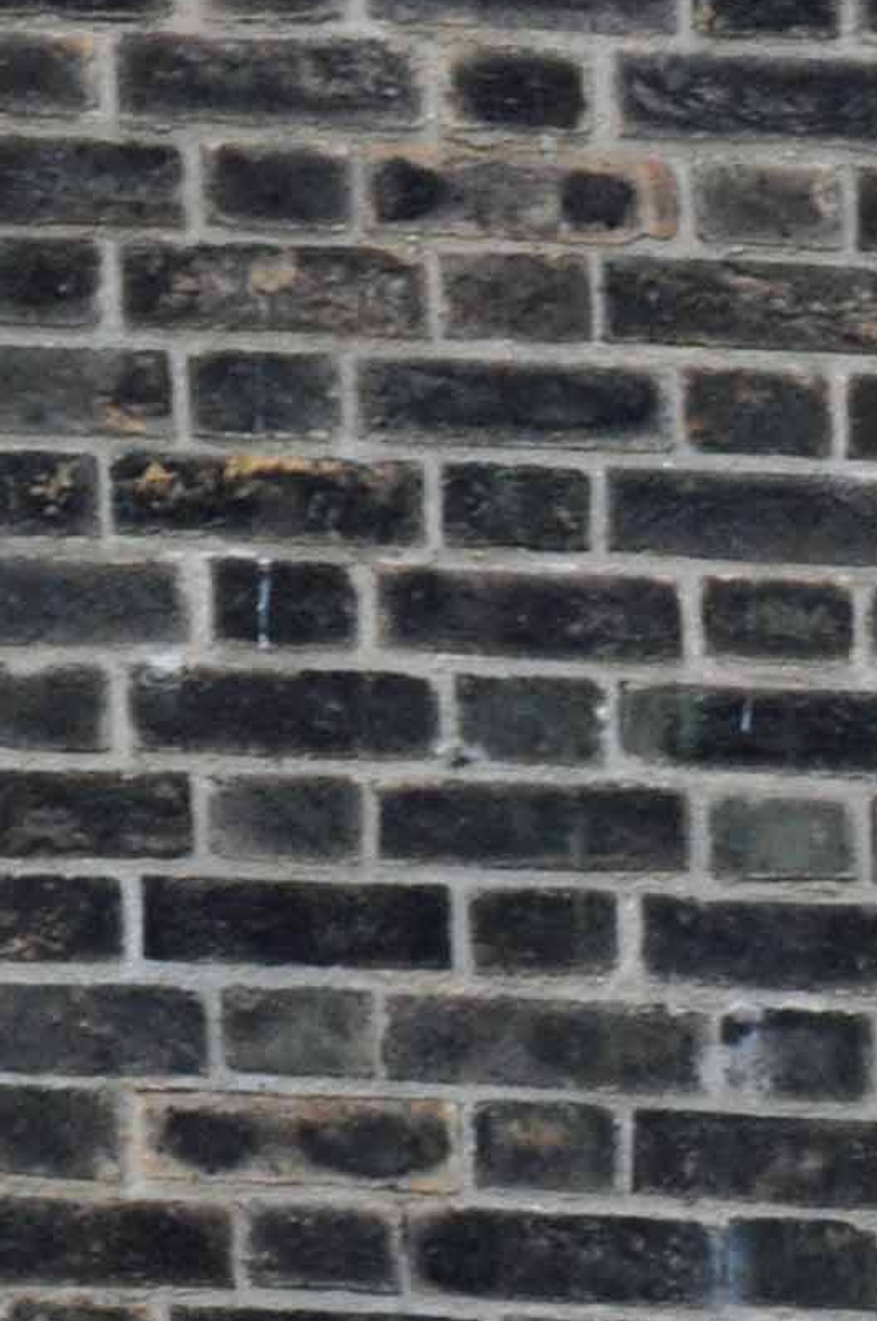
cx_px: -1048
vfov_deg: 3.2
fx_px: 23676
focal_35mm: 646
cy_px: -1109
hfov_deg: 2.1
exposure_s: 1/60
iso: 800
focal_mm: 80
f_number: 16
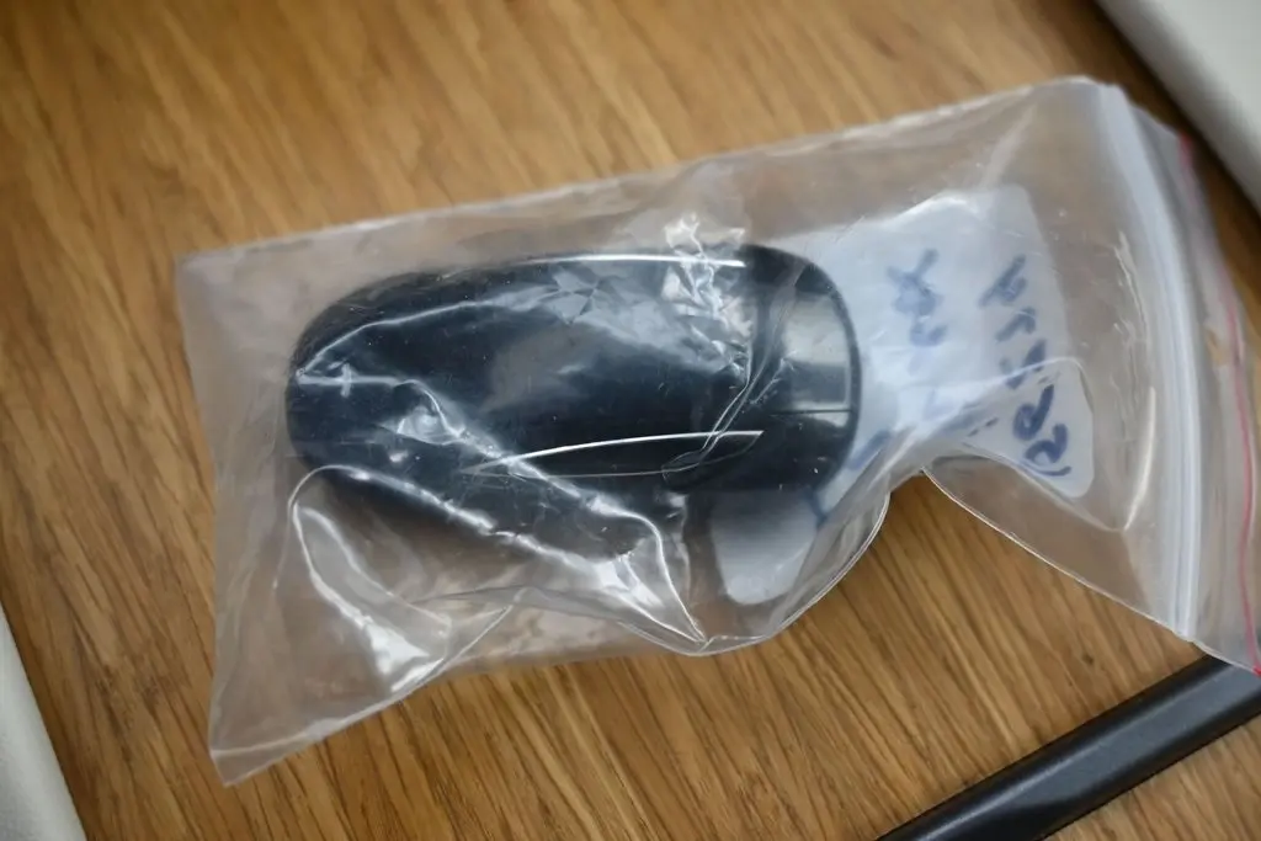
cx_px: 630
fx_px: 1209
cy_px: 420
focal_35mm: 34
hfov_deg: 55.1
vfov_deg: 38.4
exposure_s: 1/125
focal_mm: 23
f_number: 4.2
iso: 1400
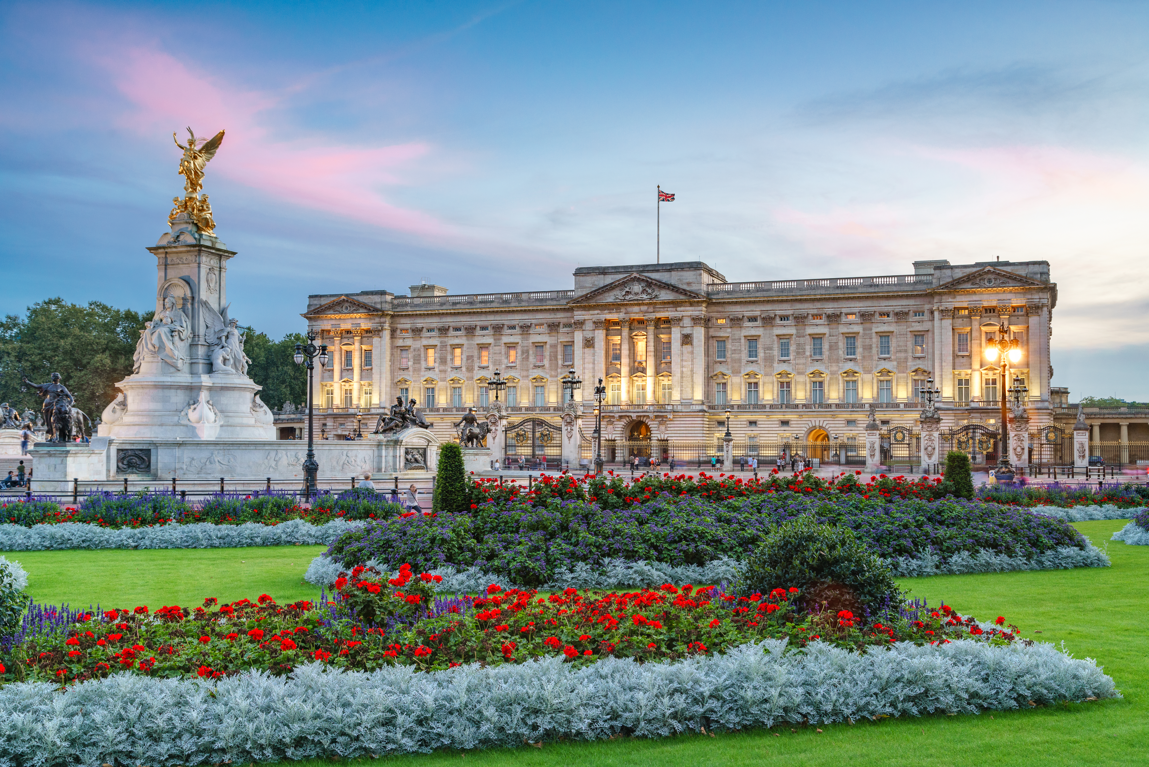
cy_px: 384
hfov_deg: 48.5
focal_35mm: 40
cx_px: 574
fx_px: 1277
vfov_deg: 33.4
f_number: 10
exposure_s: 1/1.25
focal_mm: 40
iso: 320
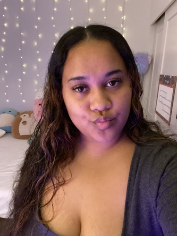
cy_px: 118
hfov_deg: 46.8
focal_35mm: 30
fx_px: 205
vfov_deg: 60.0
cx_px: 88
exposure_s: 1/15
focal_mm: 2.71
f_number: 2.2
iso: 1000
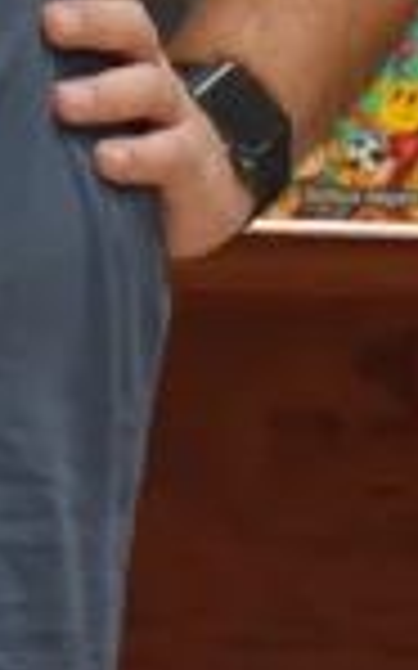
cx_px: 782
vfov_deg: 3.8
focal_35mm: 552
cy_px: -508
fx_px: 10071
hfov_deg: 2.4
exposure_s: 1/60
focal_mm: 56
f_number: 4.8
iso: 720
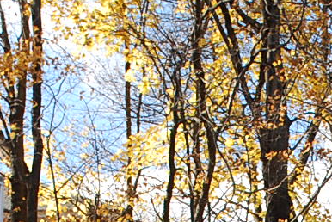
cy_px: 548
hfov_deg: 8.4
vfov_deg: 5.5
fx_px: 2224
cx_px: 432
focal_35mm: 241
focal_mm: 32
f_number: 5.6
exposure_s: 1/125
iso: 100
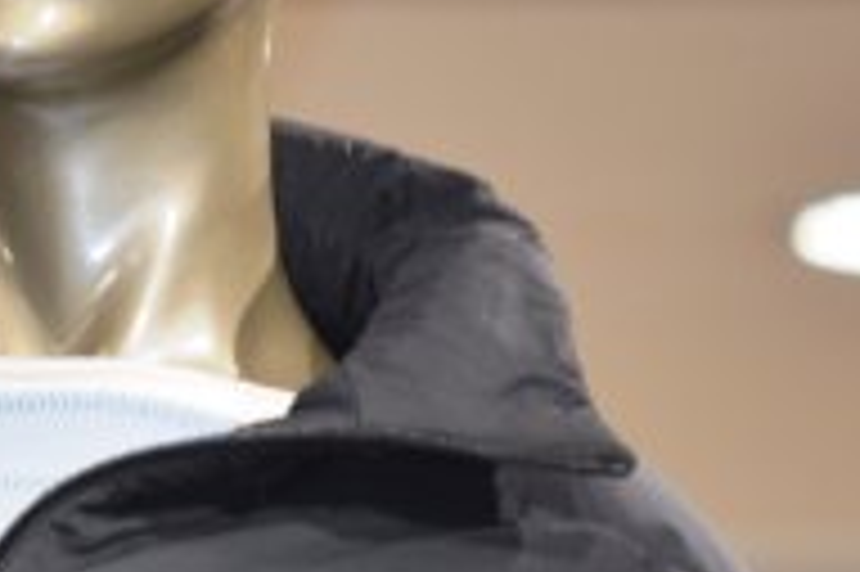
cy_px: 263
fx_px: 22889
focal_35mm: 959
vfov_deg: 1.4
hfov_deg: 2.2
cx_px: 167
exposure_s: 1/100
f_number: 5.6
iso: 400
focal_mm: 200
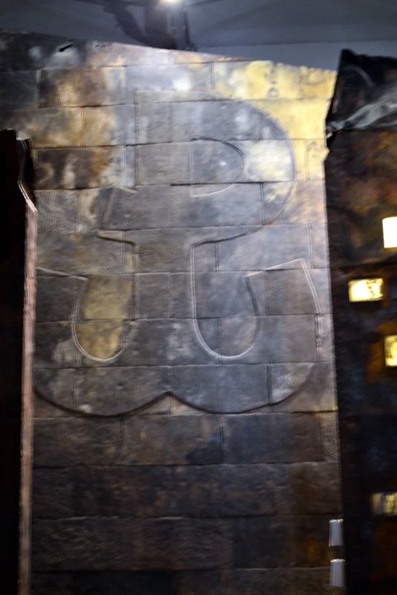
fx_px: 719
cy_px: 298
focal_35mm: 44
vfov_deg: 44.9
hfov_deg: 30.9
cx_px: 198
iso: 800
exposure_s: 1/1.3
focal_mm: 29
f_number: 4.5
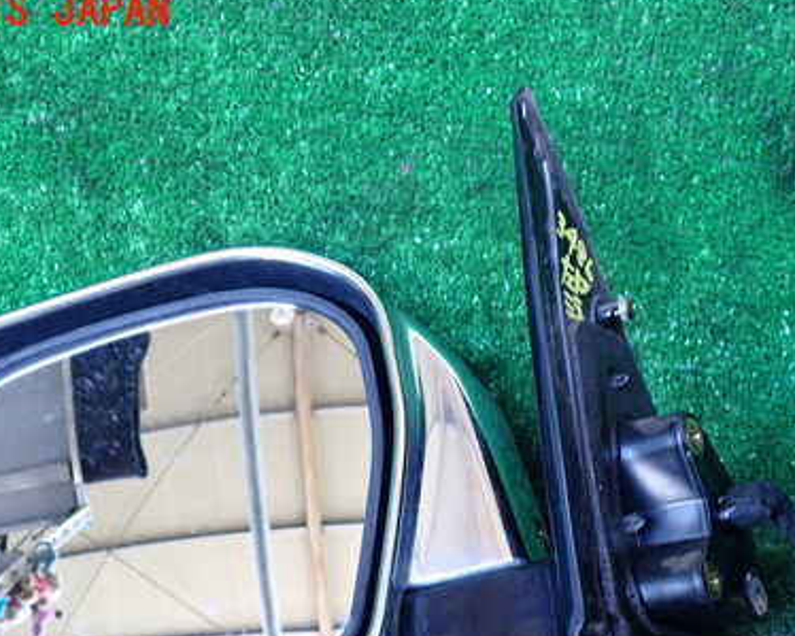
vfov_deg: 31.6
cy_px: 464
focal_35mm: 47
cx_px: 421
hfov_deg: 39.5
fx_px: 1106
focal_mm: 5.4
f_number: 2.3
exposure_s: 1/30
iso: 250
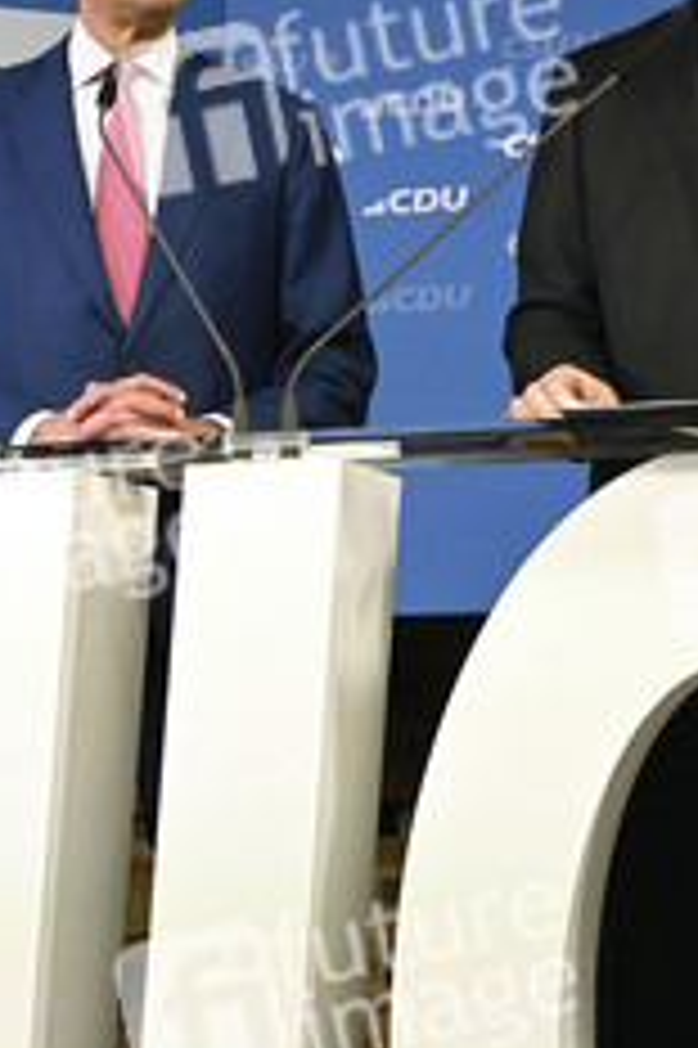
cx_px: 477
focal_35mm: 79
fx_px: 2301
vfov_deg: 25.5
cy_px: 315
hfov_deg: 17.2
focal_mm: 46
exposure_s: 1/320
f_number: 6.3
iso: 6400
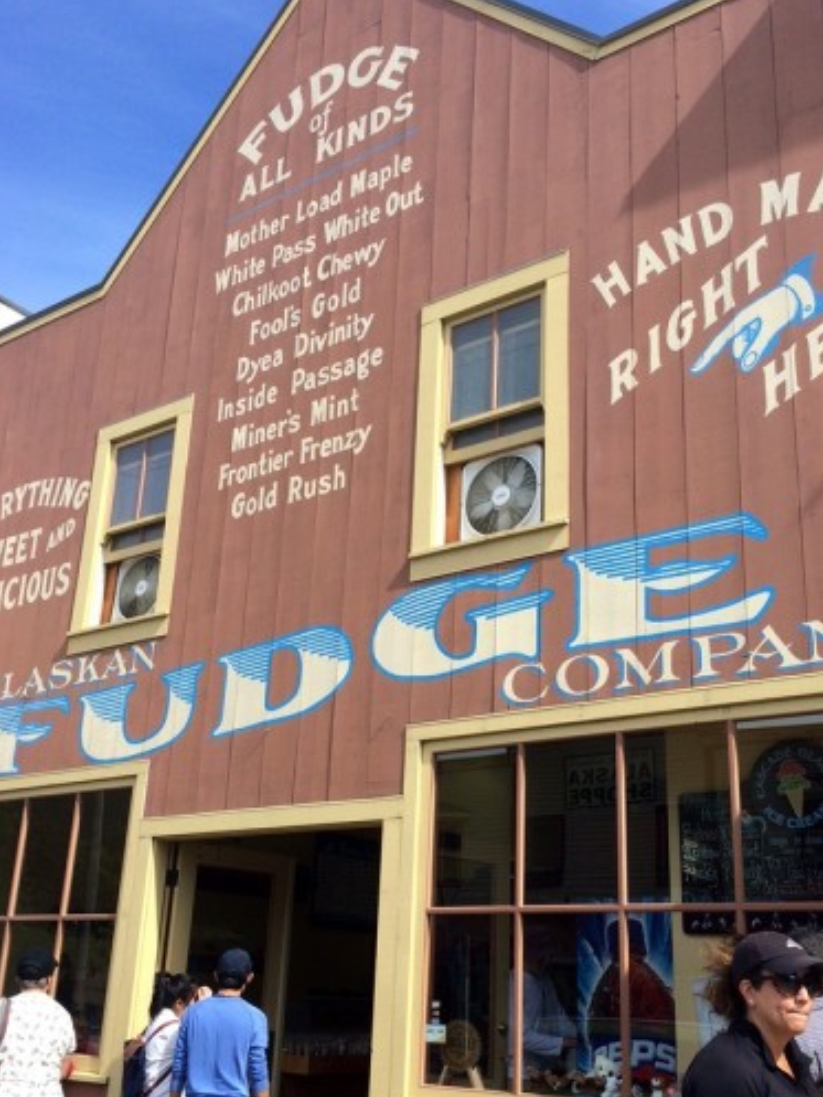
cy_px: 622
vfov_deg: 52.5
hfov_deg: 40.7
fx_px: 1109
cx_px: 437
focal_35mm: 35
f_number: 2.2
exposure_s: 1/1325
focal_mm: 4.15
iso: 32
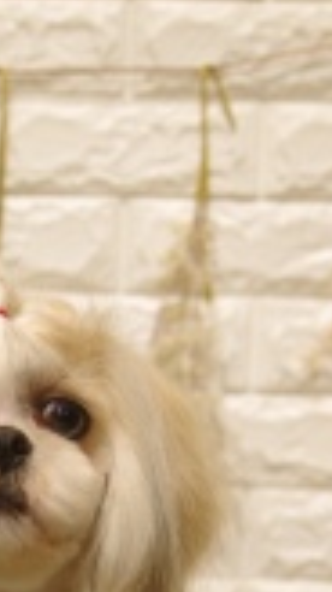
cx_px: -18
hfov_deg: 11.2
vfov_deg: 19.6
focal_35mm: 107
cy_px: 538
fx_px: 1678
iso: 250
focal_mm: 28
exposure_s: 1/125
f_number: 3.5
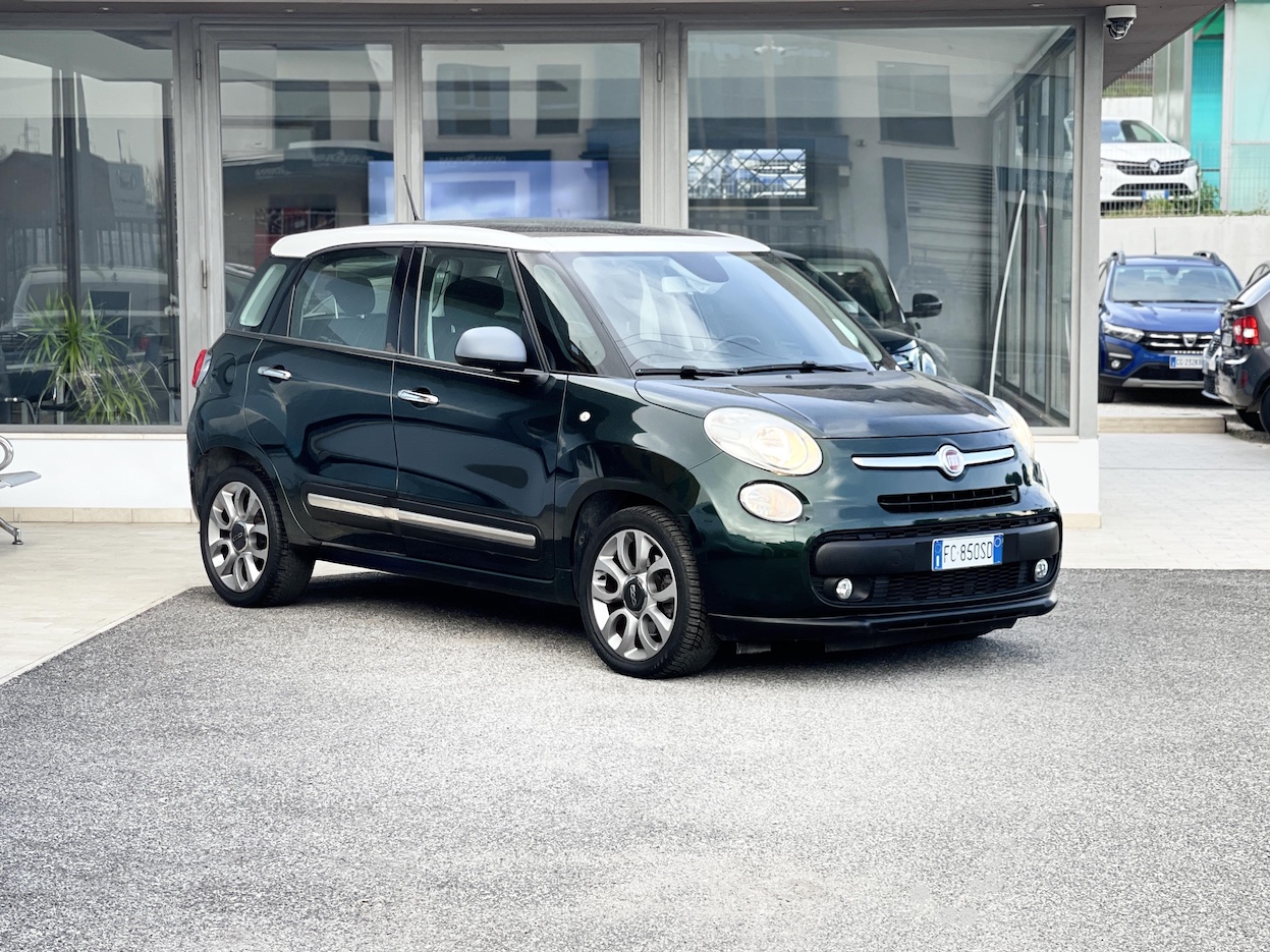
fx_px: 2348
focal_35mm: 64
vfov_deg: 22.9
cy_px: 476
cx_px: 635
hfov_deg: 30.3
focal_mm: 7.5
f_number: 2.2
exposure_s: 1/121
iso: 32
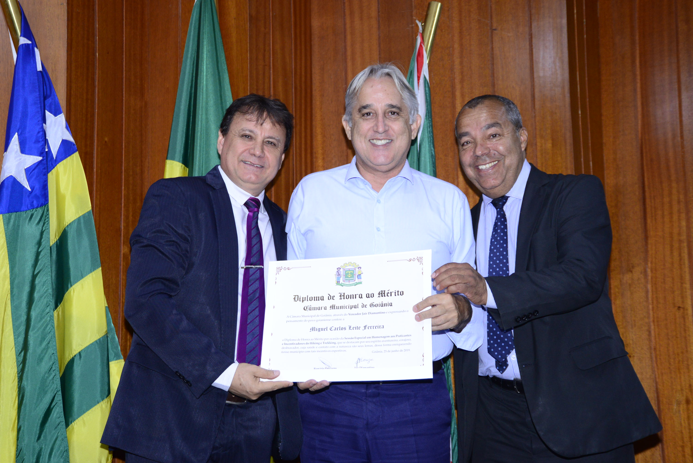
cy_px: 232
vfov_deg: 21.9
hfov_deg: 32.4
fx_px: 1194
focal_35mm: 62
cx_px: 346
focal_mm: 62
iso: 2000
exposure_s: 1/125
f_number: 5
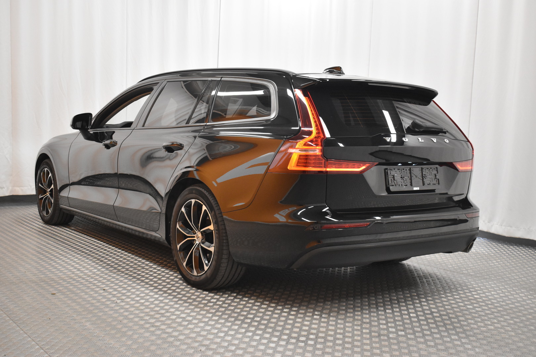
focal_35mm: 44
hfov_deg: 45.0
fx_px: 648
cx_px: 268
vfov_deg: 30.8
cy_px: 178
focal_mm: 29
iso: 2500
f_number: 4.2
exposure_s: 1/50
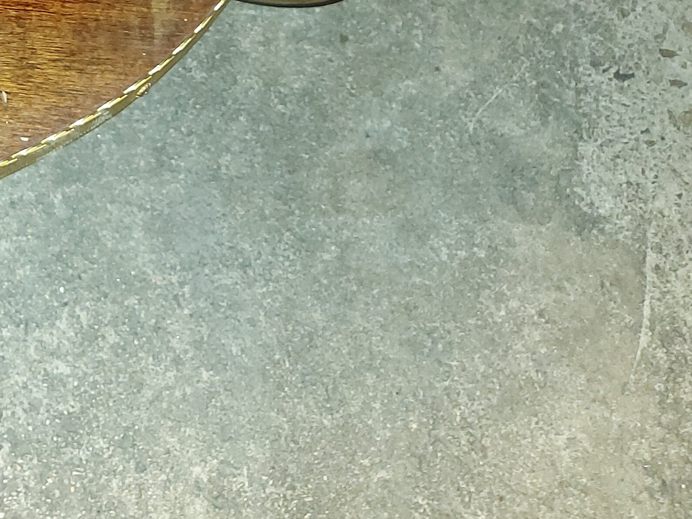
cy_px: -172
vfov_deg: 19.3
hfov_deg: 23.6
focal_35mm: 70
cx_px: -266
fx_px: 1399
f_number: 1.8
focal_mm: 5.23
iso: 250
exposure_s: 1/25
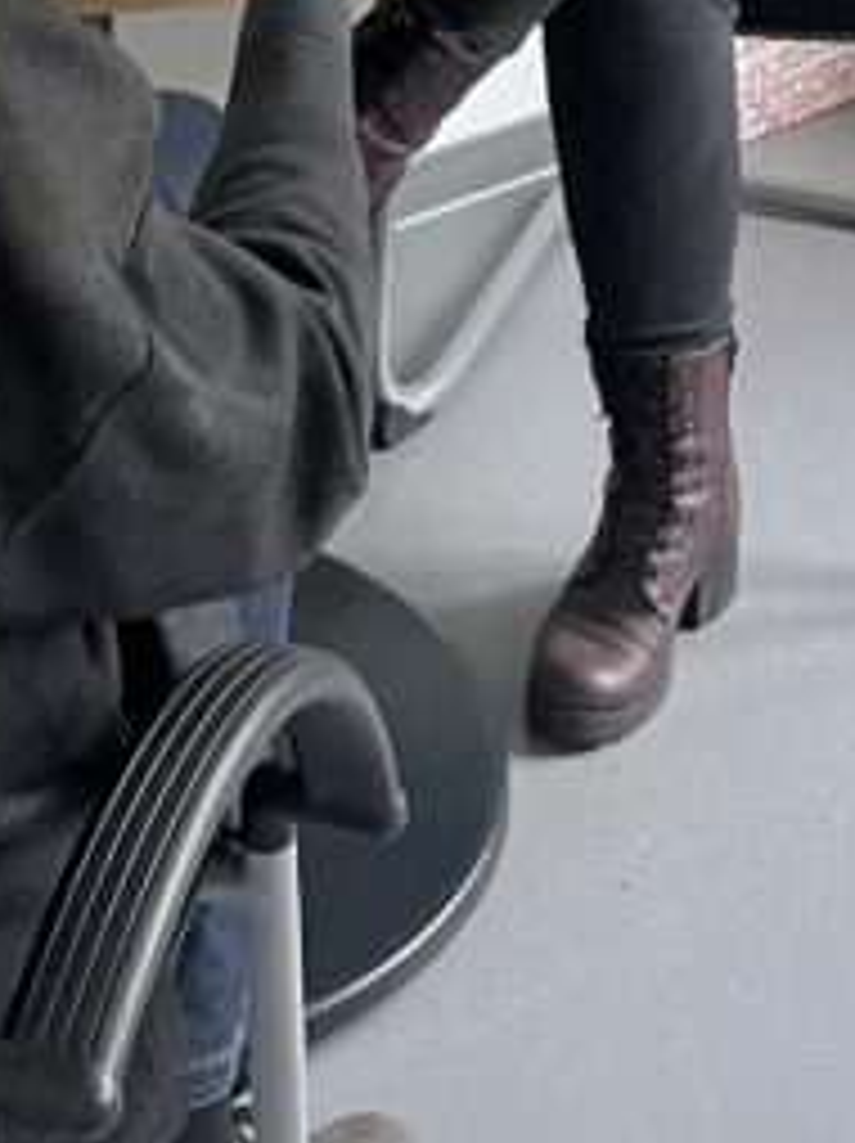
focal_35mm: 105
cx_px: 297
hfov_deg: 14.1
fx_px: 3464
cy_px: -904
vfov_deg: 16.0
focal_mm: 4.2
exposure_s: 1/60
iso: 200
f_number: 1.6
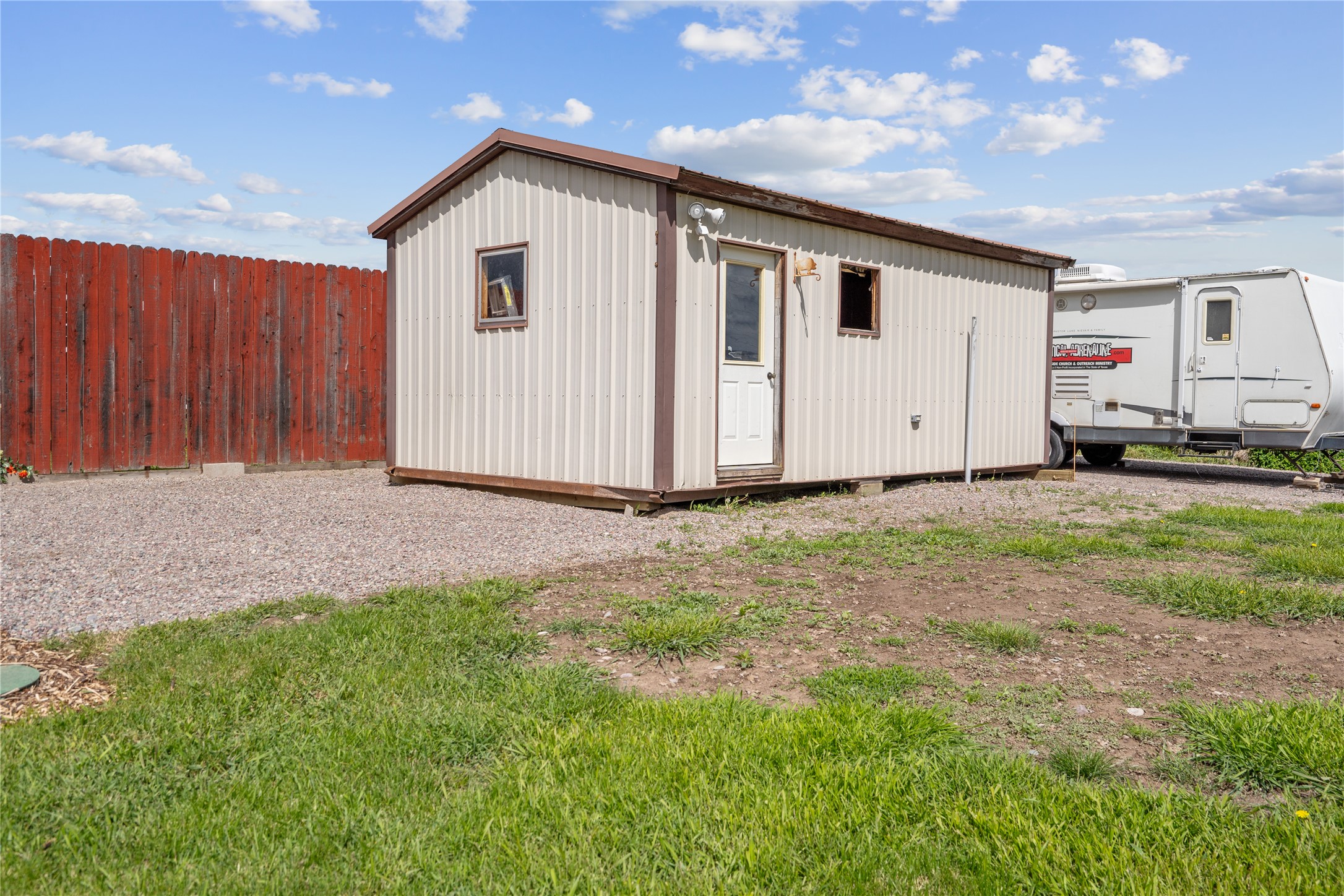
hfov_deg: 63.7
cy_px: 448
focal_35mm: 29
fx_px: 1083
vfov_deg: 45.0
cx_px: 672
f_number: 7.1
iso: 320
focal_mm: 29
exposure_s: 1/1250
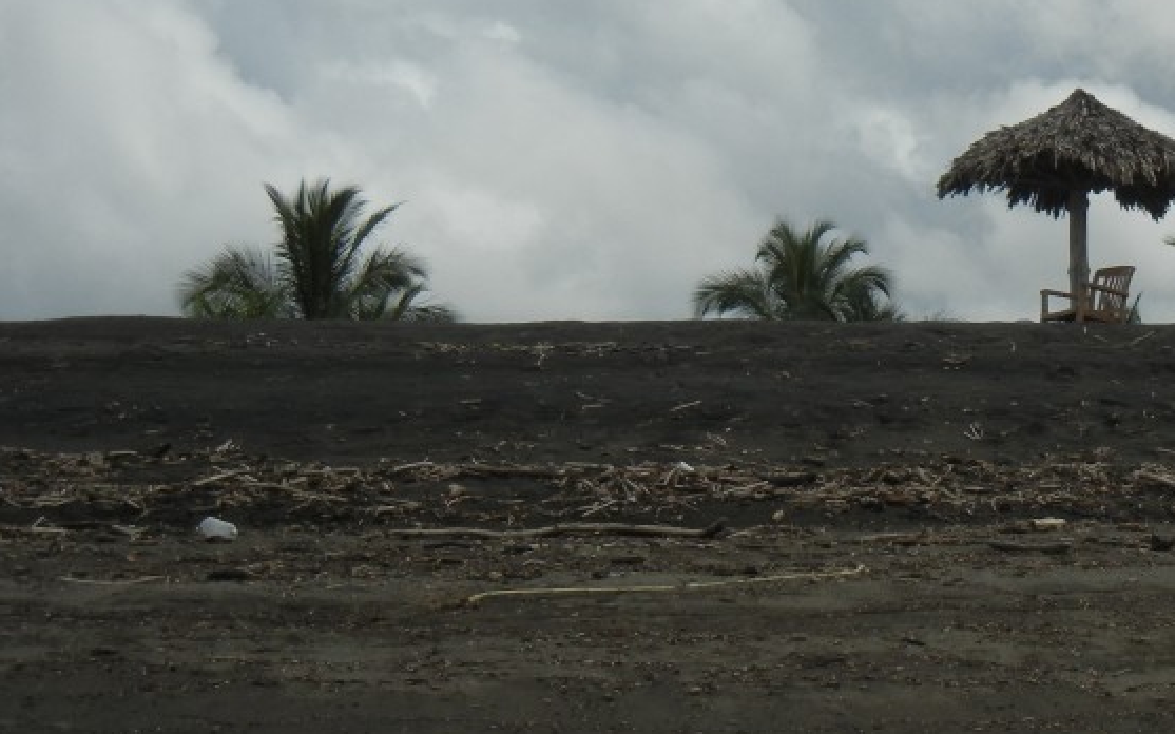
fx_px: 3682
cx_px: 1040
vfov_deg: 11.4
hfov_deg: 17.9
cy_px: 257
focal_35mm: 115
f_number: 8
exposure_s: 1/796
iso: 160
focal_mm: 10.6
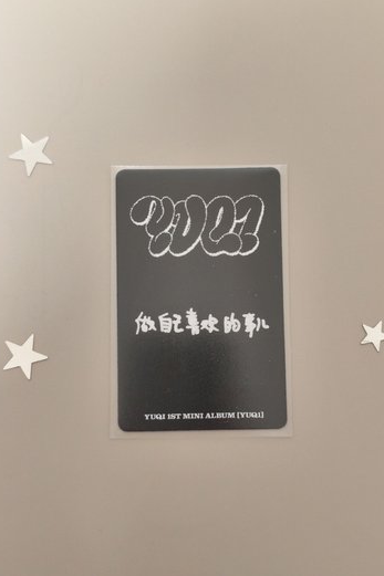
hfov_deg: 27.5
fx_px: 784
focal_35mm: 49
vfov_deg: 40.4
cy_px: 285
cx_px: 207
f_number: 1.65
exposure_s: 1/30
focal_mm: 6.19
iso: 250
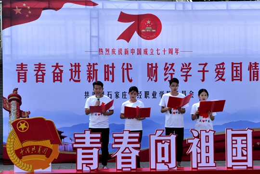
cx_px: 130
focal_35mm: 70
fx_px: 506
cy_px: 87
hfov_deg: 28.8
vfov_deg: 19.5
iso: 250
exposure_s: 1/2000
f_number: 5.6
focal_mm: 70
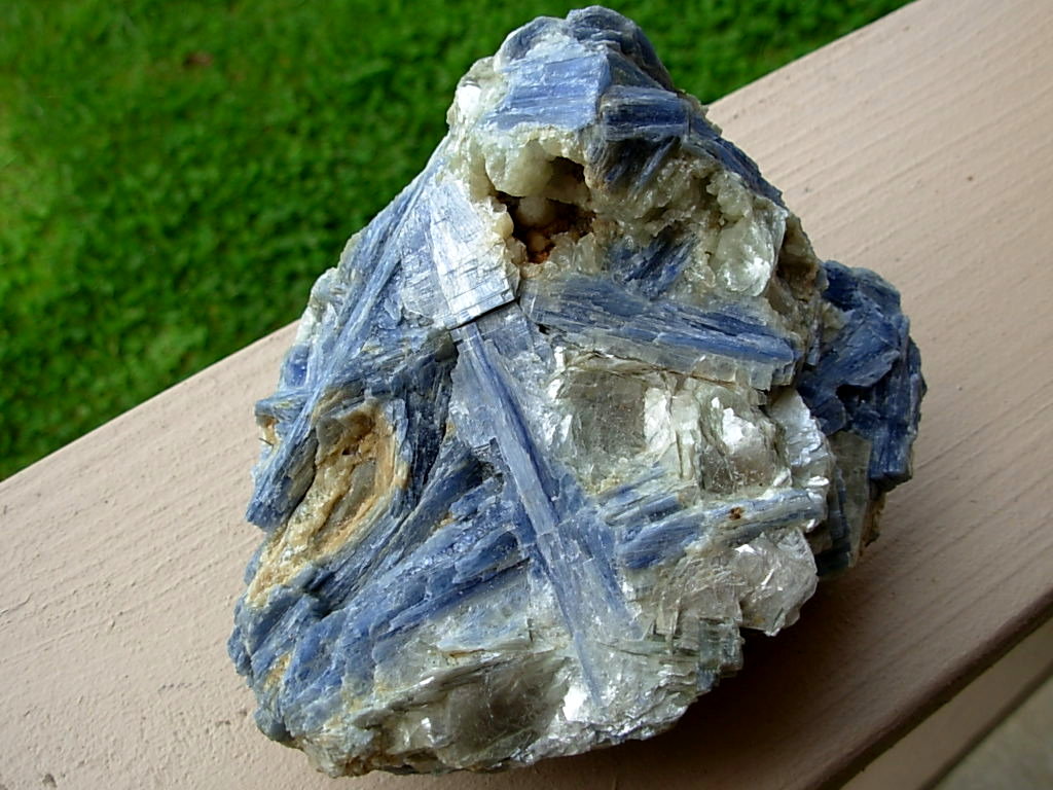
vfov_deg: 37.7
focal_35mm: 38
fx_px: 1156
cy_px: 395
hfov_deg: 49.0
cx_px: 526
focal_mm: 6.3
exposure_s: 1/352
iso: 50
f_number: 2.9
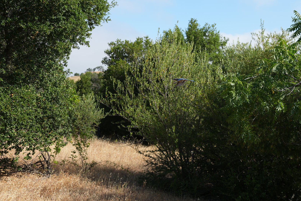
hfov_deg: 40.7
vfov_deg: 28.0
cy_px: 73
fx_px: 401
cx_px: 195
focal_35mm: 48
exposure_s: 1/1250
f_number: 2.8
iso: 100
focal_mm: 35
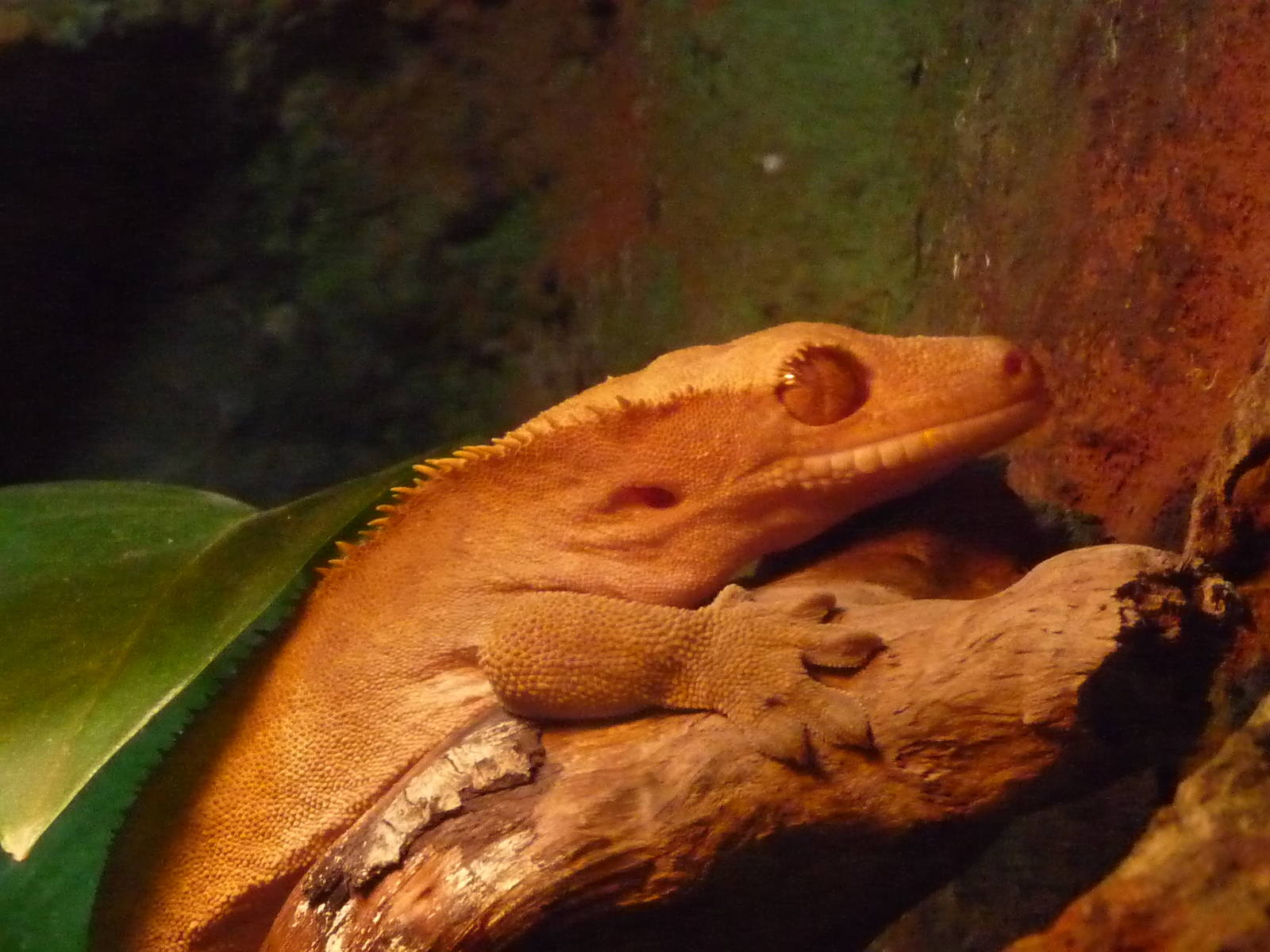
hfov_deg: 15.3
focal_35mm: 129
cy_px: 476
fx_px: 4733
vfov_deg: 11.5
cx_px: 635
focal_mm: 13.1
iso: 800
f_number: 4.6
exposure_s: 1/50
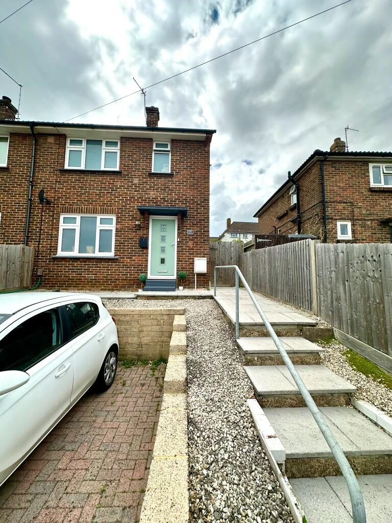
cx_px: 196
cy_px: 262
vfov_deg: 102.1
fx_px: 211
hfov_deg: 85.7
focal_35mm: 14
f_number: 2.2
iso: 50
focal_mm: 2.22
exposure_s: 1/1742
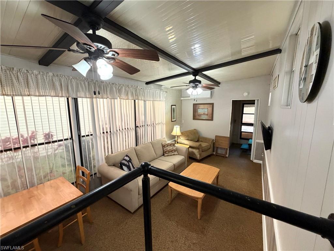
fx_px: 135
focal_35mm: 14
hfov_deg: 102.1
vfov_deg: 85.7
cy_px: 126
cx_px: 167
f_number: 2.2
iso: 400
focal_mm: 2.22
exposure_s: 1/60
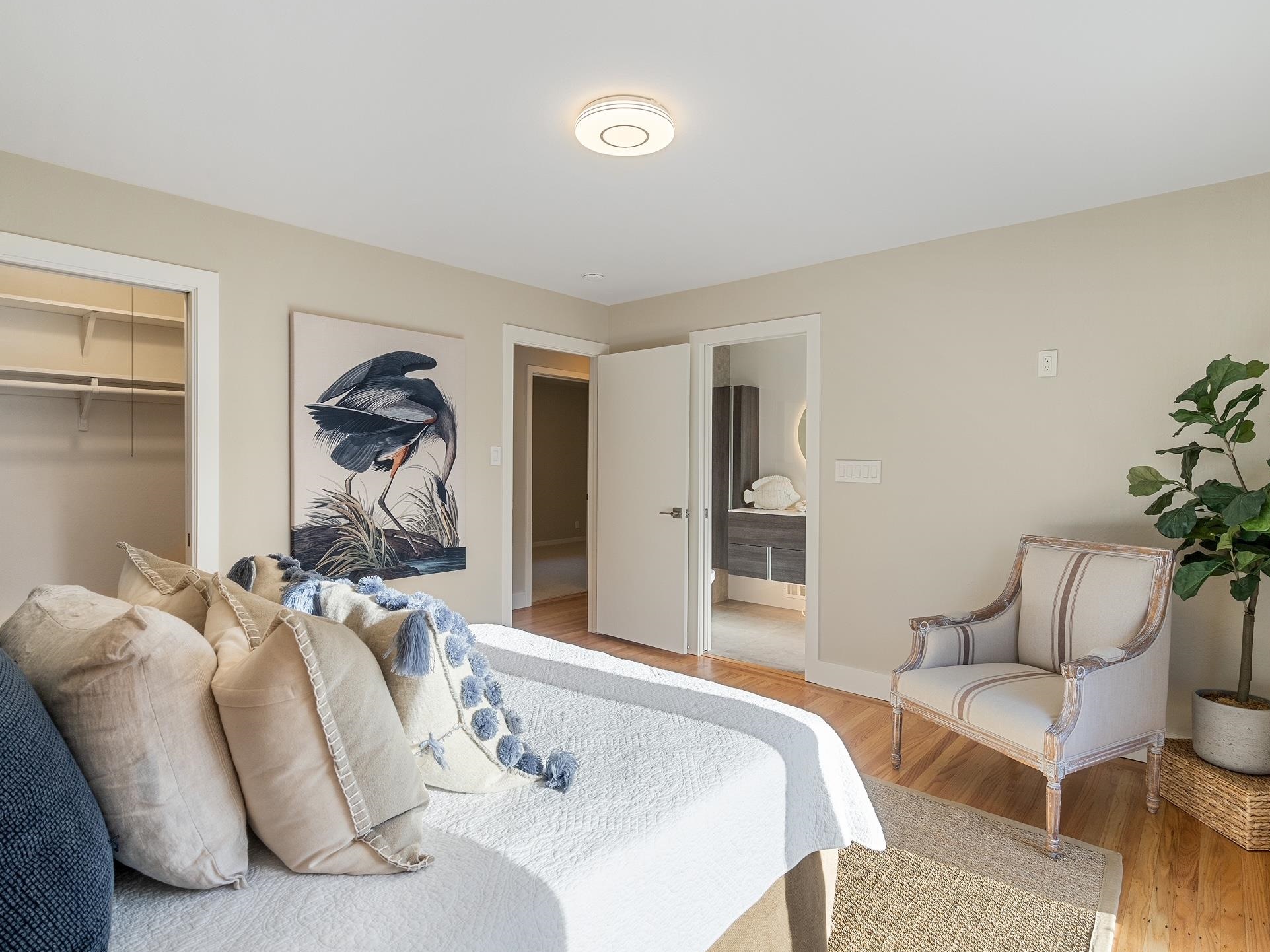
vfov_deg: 71.6
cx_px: 637
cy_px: 467
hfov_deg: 87.8
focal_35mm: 18
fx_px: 660
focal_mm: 16
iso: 400
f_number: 8
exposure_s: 1/50
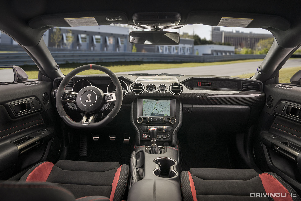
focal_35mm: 24
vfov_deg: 53.1
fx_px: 201
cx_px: 150
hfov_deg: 73.7
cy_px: 100
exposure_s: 1/250
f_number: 5
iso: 250
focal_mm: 24
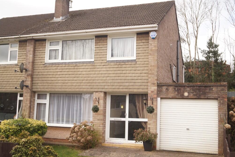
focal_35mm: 40
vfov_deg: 33.4
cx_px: 120
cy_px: 79
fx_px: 261
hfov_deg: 48.5
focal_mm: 26
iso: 100
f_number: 4.5
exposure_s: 1/160
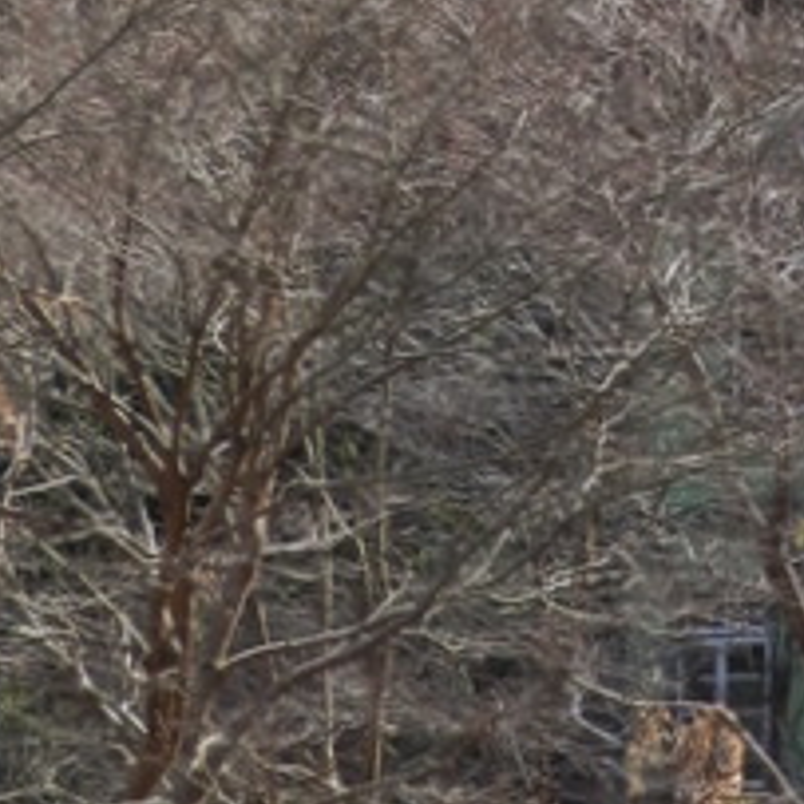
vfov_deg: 10.2
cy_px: 75
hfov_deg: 10.0
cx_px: 1014
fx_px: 4493
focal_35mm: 171
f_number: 4
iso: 80
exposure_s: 1/200
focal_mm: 8.9
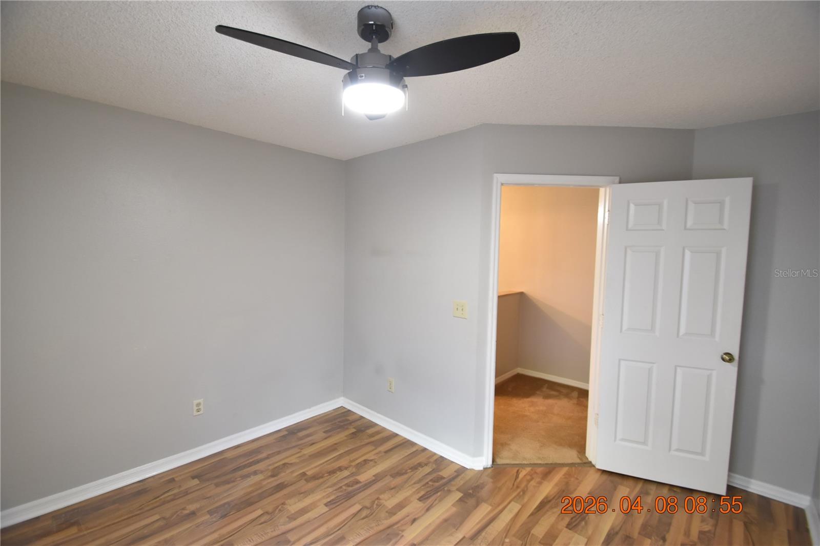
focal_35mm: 15
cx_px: 410
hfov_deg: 100.4
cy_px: 273
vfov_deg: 77.3
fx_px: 342
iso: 800
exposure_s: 1/10
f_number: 3.5
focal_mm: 10
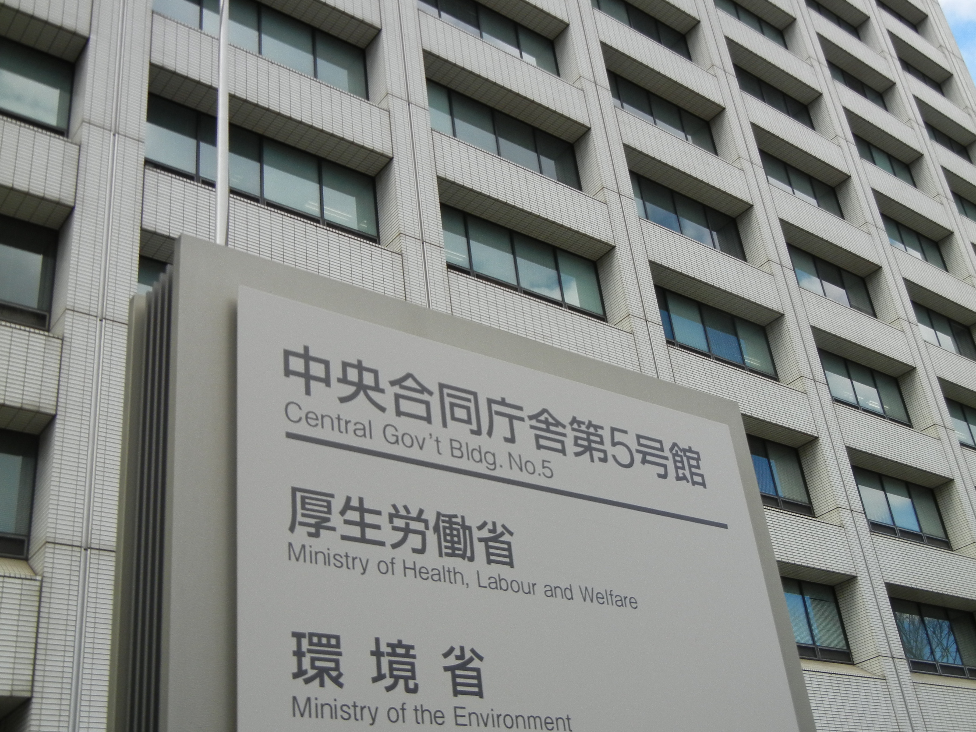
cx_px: 506
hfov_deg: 43.8
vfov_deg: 33.6
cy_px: 375
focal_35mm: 43
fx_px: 1212
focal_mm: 7.1
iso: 160
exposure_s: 1/498
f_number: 3.7
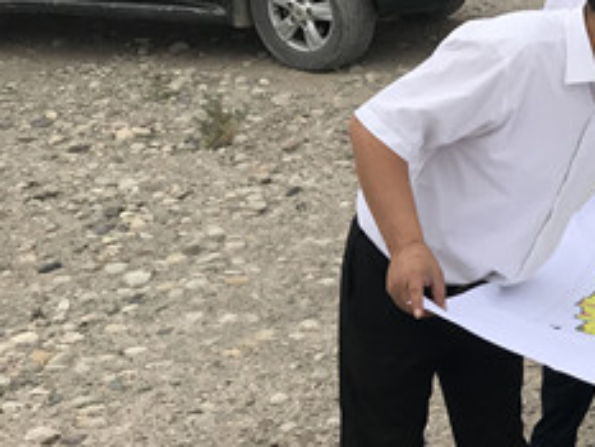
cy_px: 225
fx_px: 1238
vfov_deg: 20.5
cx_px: 741
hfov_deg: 24.2
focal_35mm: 72
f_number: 1.8
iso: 20
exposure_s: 1/1742
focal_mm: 3.99
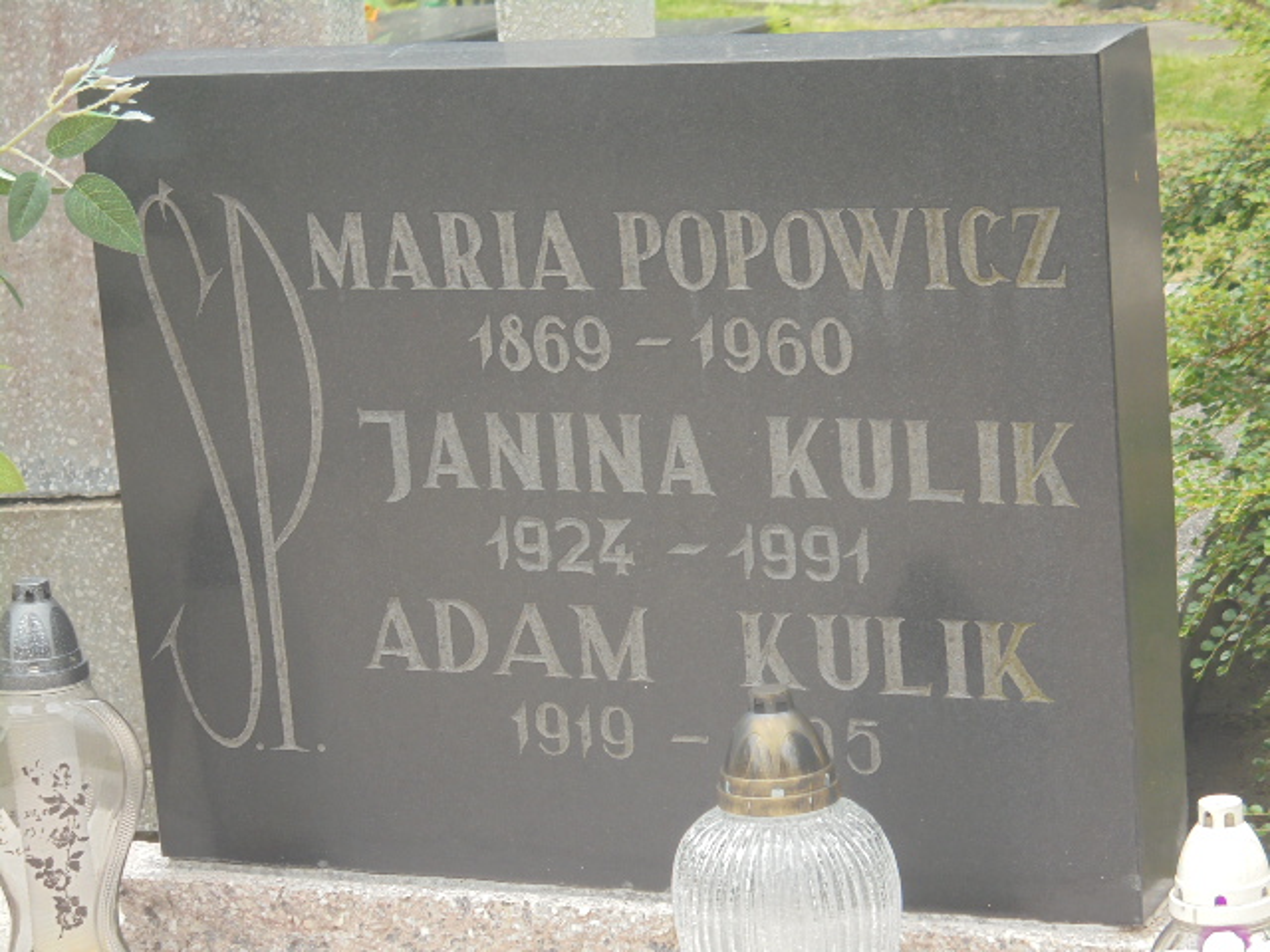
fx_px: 3926
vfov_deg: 13.8
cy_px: 476
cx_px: 635
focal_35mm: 107
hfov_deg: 18.4
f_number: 5.1
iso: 100
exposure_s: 1/80
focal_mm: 19.2
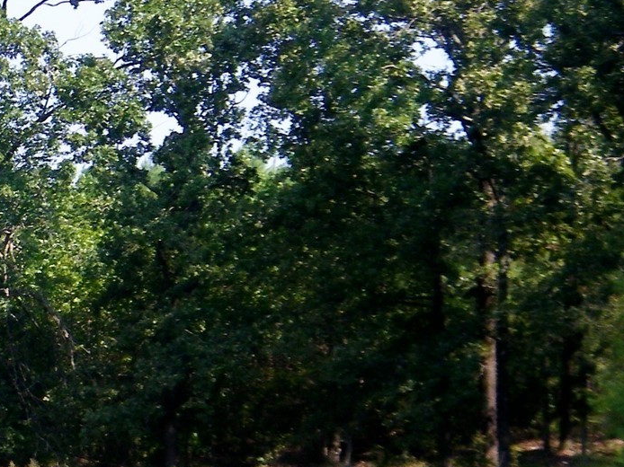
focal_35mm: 249
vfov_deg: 5.9
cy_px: 610
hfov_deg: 7.8
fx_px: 4487
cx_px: -228
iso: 80
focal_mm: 16
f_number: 4.5
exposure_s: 1/250
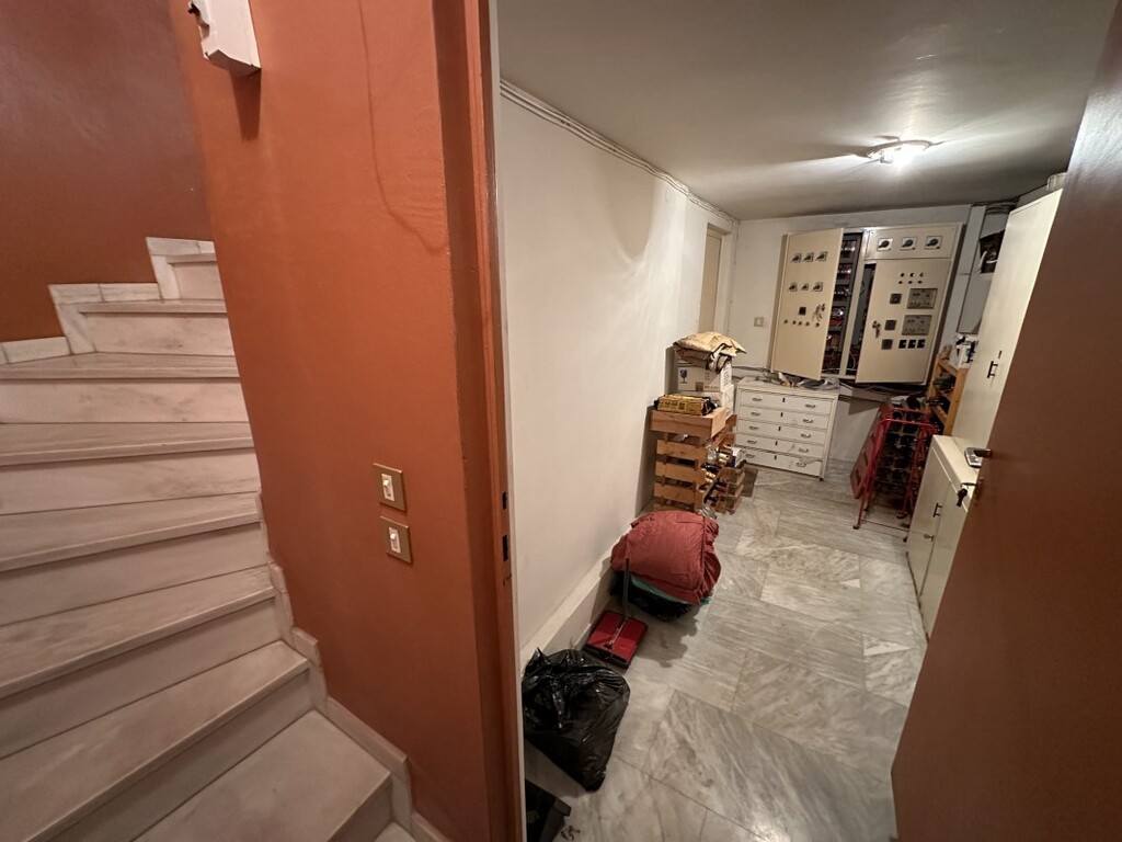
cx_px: 561
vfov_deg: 85.7
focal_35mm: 14
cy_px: 421
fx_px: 454
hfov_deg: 102.1
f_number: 2.2
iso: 800
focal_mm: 2.22
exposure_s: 1/50
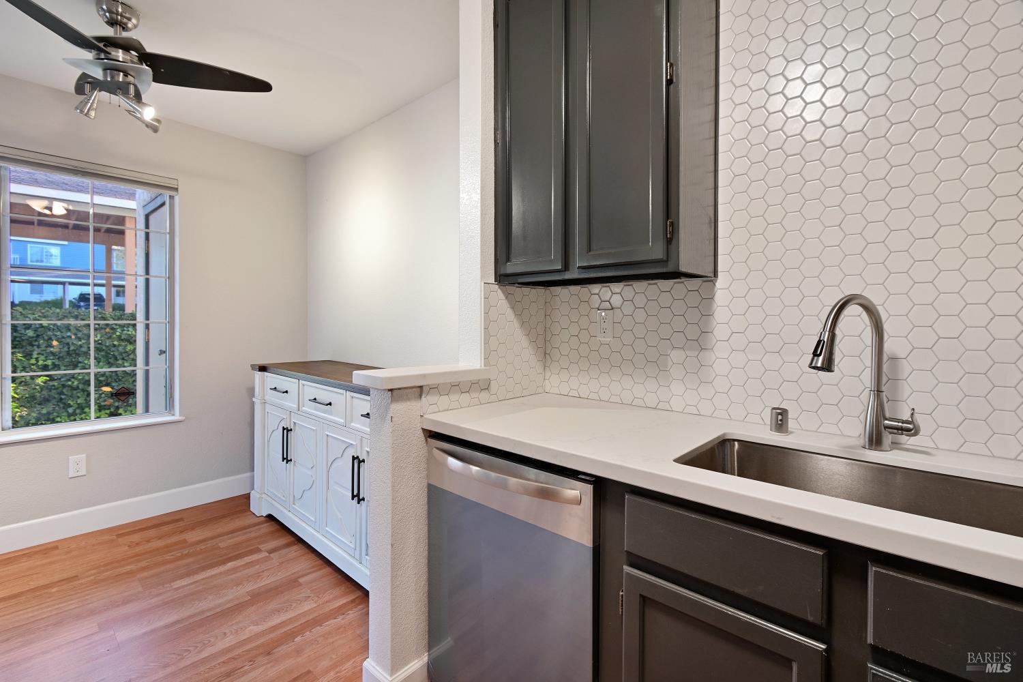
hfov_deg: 100.4
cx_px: 512
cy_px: 341
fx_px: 426
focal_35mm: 15
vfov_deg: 77.3
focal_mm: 10
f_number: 8
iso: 200
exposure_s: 1.3
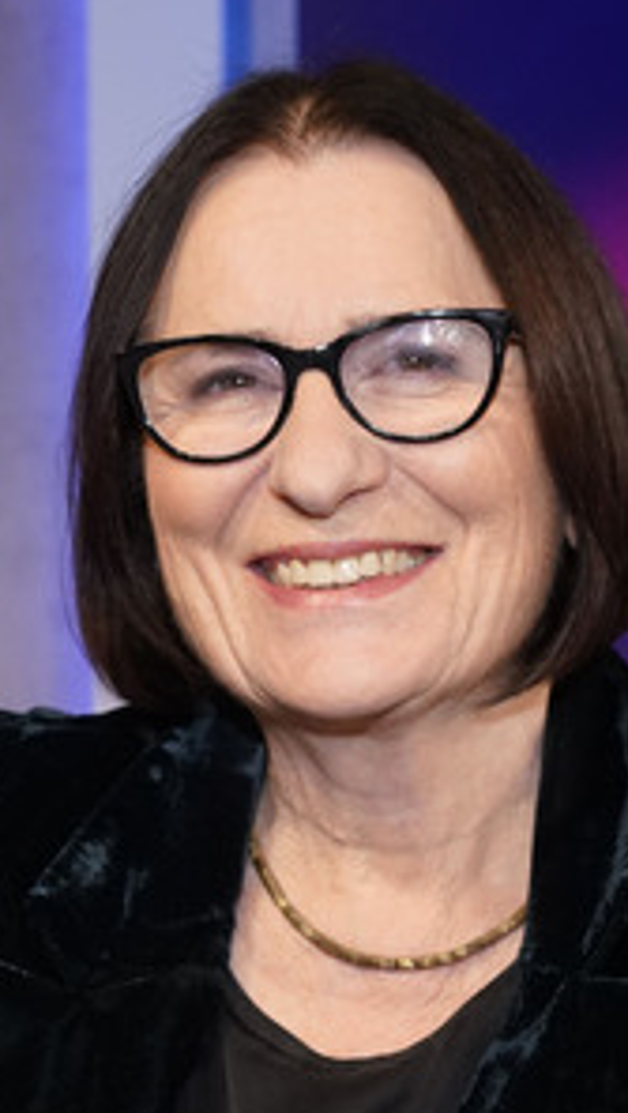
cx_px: 400
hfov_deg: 23.5
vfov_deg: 40.6
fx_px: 1506
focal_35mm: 51
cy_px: 560
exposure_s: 1/160
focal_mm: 32
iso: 2000
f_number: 5
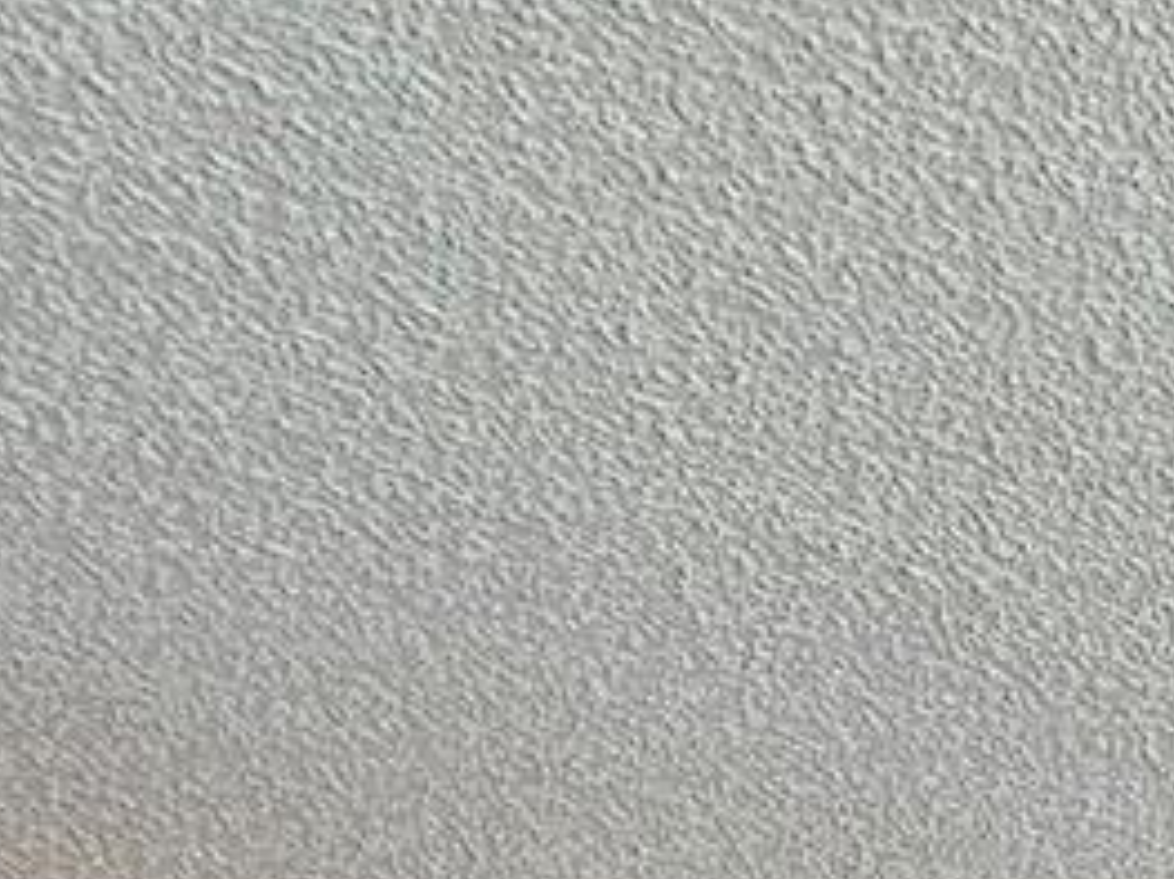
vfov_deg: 13.5
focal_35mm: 79
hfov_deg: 20.4
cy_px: 2124
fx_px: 2678
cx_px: 1857
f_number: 2.2
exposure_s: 1/60
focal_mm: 2.2
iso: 400
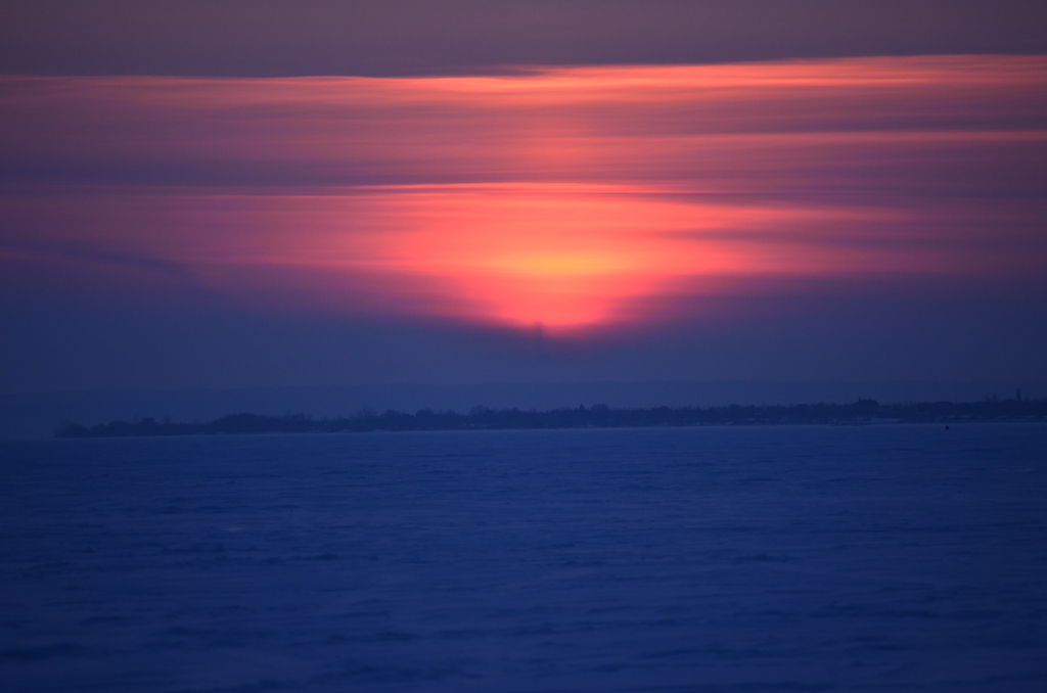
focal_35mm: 300
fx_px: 8706
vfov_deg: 4.6
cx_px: 524
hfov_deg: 6.9
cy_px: 346
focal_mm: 200
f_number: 5.6
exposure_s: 1/500
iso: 360
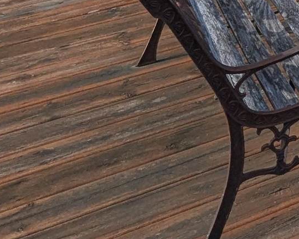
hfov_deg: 21.4
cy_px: -232
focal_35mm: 72
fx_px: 637
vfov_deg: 16.5
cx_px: 468
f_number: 2.2
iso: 46
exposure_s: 1/1122
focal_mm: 1.95
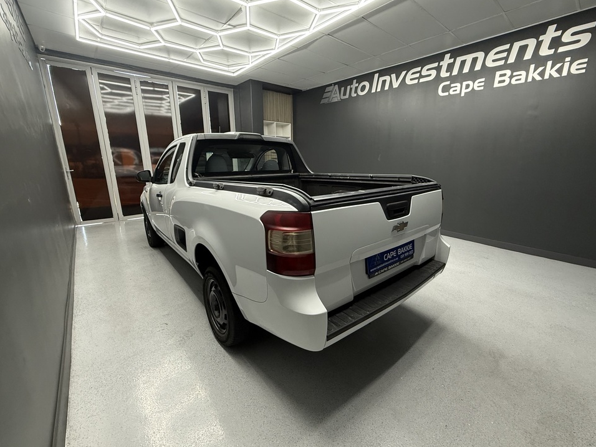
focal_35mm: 15
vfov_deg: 81.7
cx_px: 308
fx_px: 258
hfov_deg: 98.1
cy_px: 221
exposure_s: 1/100
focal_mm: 2.22
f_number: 2.2
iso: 320
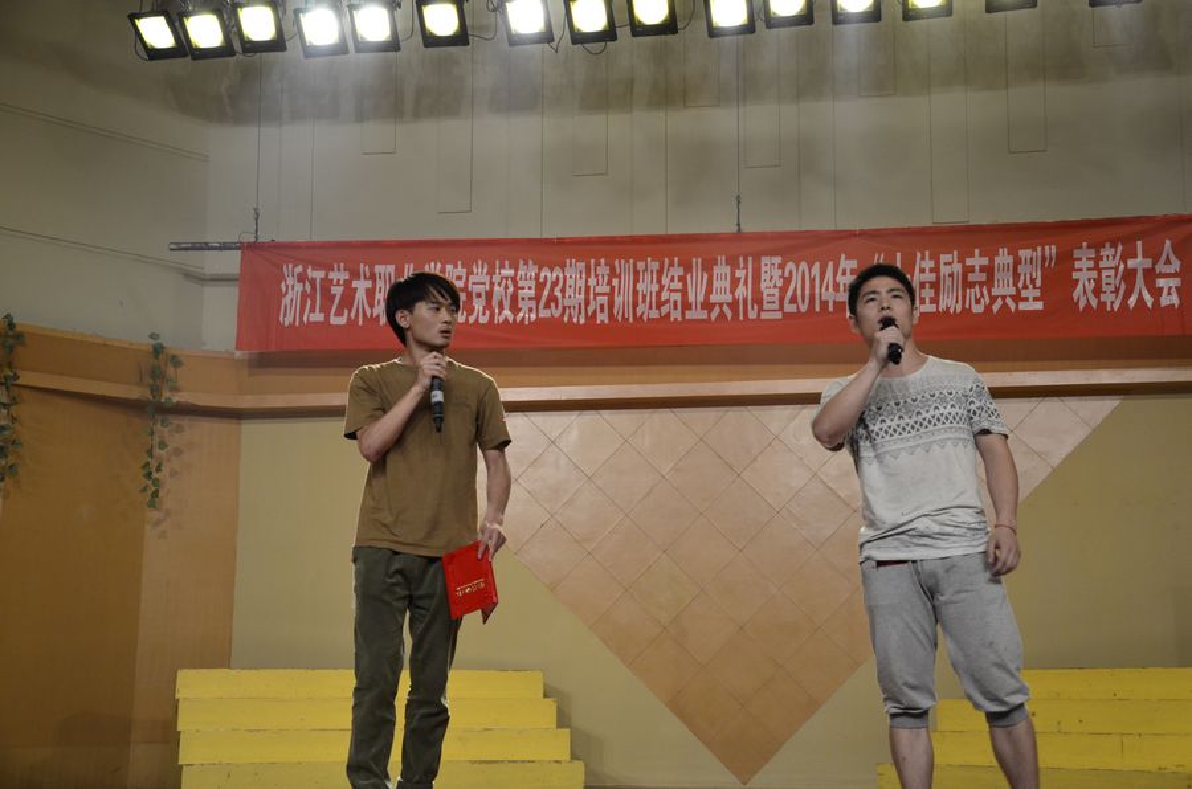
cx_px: 596
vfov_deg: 23.7
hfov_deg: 35.1
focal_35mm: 57
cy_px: 394
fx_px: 1883
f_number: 4.5
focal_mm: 38
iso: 900
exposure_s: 1/50
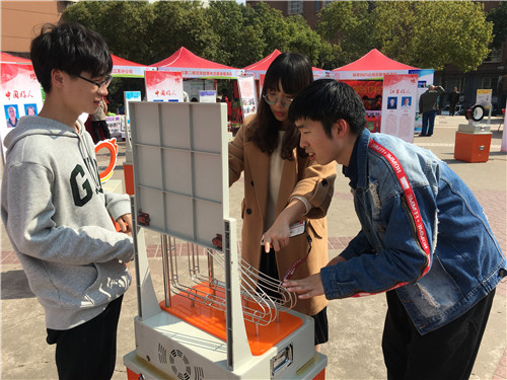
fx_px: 425
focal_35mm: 29
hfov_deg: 61.7
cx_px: 254
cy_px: 190
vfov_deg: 48.2
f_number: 2.2
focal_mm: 4.15
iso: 25
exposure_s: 1/1508
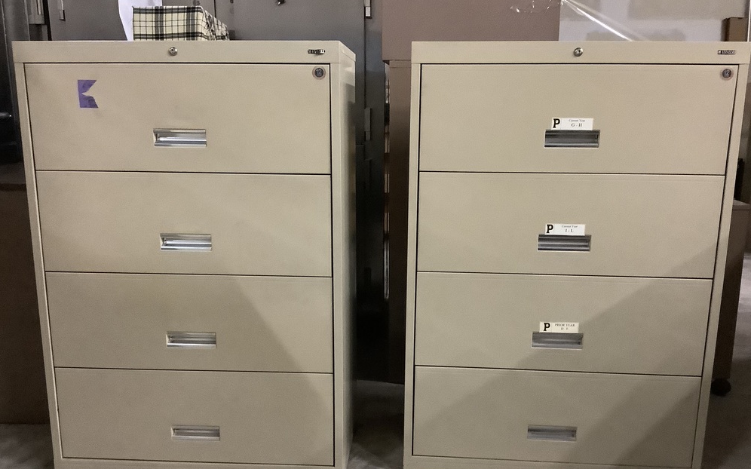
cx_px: 376
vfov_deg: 38.3
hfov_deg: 58.2
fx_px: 675
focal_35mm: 33
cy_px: 254
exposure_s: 1/24
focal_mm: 3.3
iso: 640
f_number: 2.4
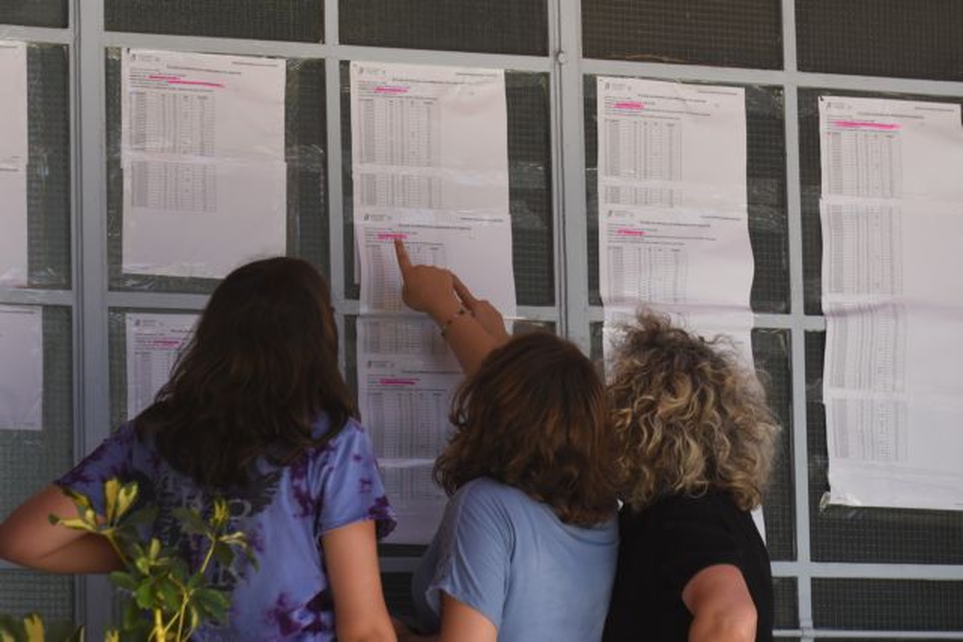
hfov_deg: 12.4
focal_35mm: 165
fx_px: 4414
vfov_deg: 8.3
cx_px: 482
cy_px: 321
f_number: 5.6
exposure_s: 1/500
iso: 500
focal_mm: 110
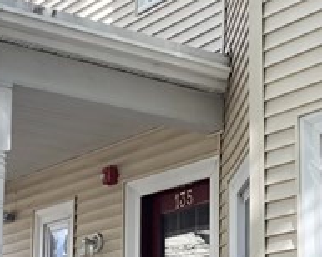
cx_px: 164
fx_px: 962
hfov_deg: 19.0
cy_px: 254
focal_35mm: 101
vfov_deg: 15.0
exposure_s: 1/637
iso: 32
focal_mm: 4.25
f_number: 1.8
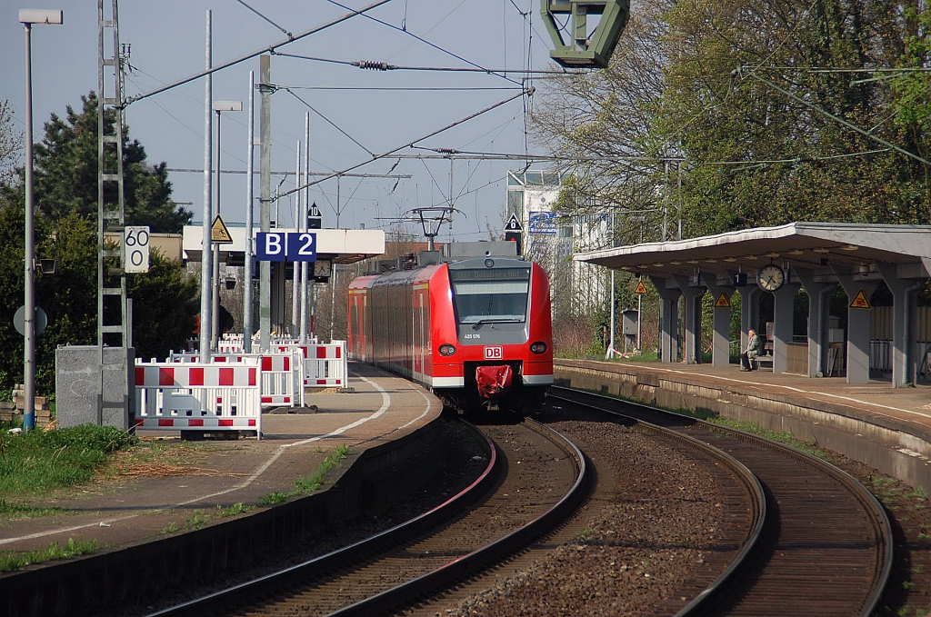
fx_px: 5809
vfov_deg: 6.1
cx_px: 466
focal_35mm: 225
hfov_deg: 9.2
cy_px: 308
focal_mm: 150
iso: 280
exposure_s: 1/1000
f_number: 6.3
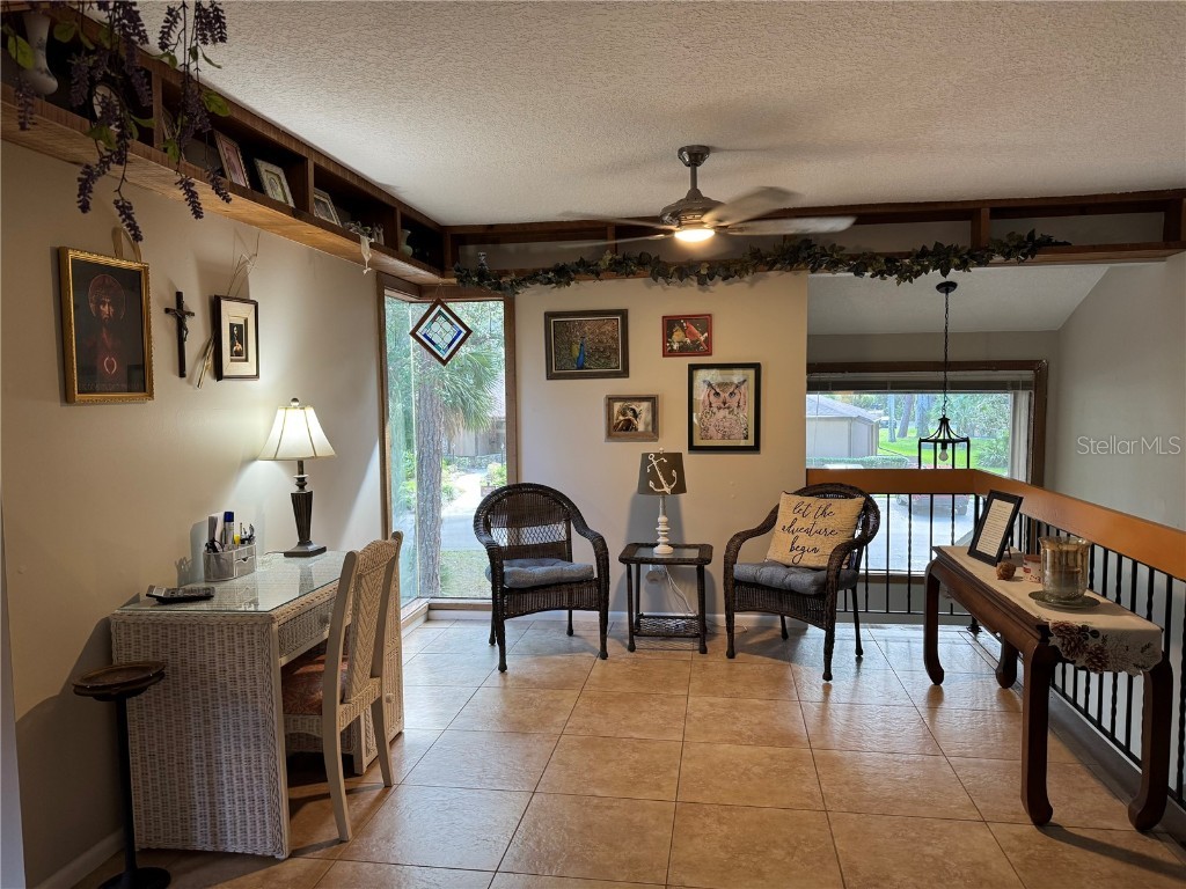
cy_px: 444
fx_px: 822
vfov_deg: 56.8
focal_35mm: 24
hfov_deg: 71.6
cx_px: 593
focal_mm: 6.76
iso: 160
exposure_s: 1/60
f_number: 1.78
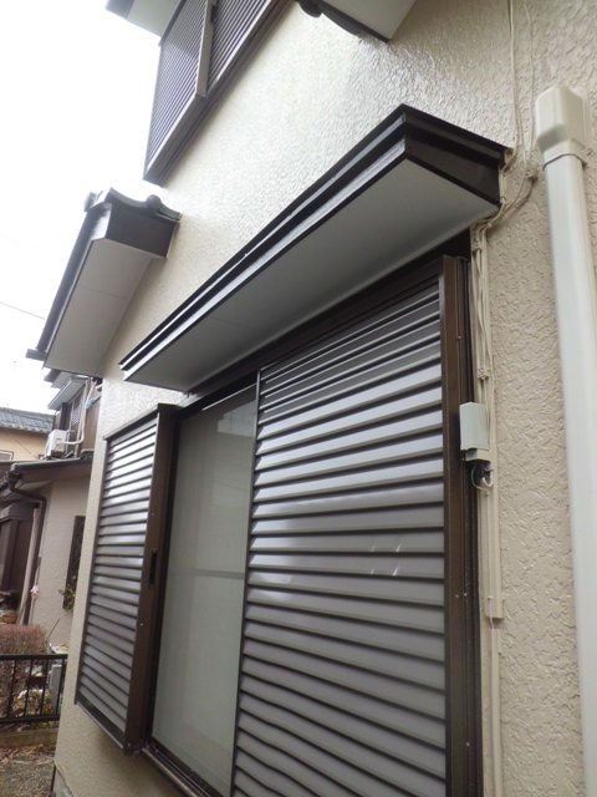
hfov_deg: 53.1
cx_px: 298
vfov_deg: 67.3
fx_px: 598
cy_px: 398
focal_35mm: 26
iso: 100
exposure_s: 1/60
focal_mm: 4.7
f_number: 2.8
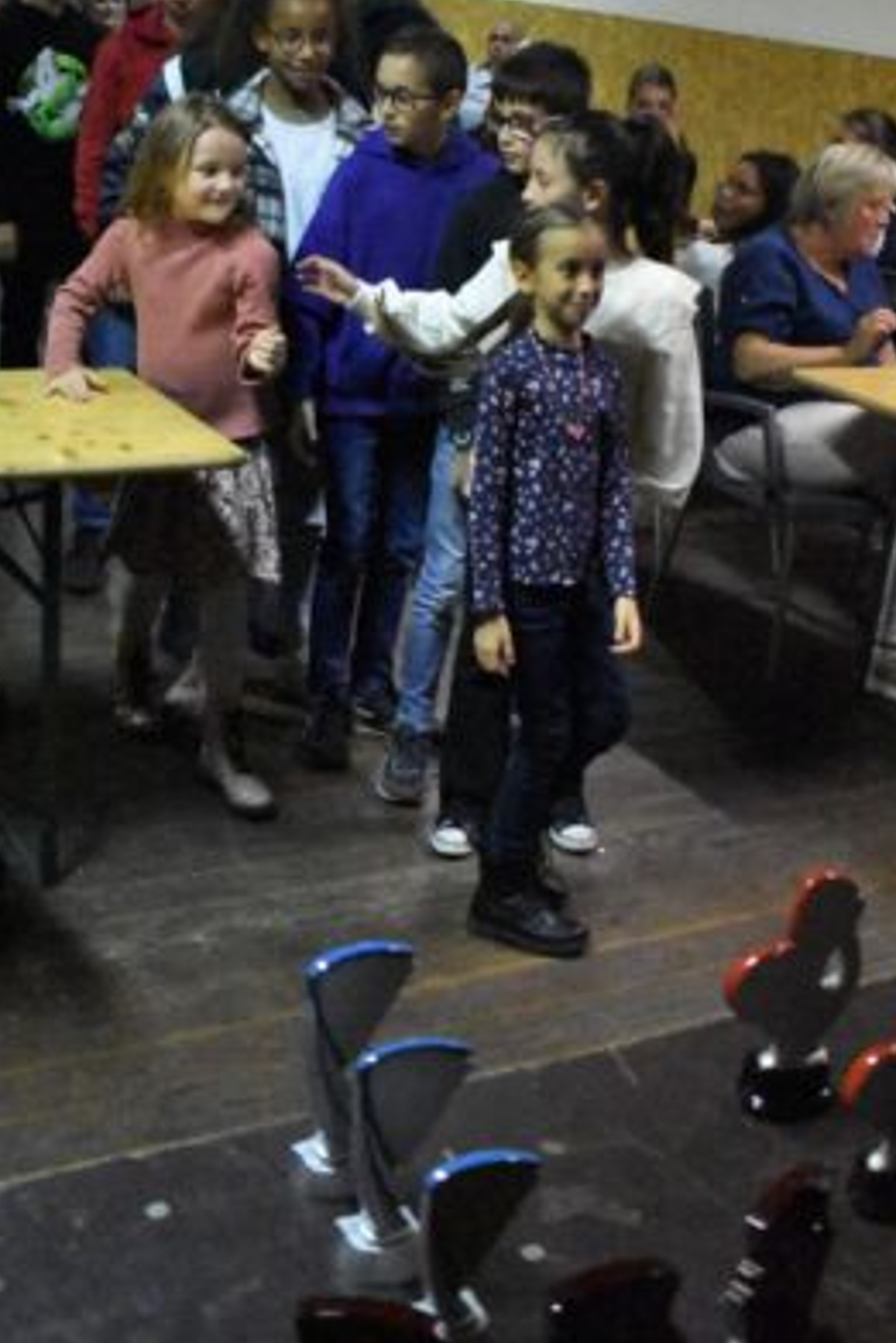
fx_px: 1417
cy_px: 635
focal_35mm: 38
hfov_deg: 35.1
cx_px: 460
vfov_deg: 50.7
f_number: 3.8
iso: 12800
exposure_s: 1/200
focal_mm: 22
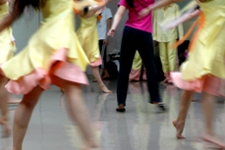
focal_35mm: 88
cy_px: 29
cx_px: 94
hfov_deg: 23.1
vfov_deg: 15.4
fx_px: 550
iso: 160
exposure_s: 1/30
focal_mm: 7.3
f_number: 4.1
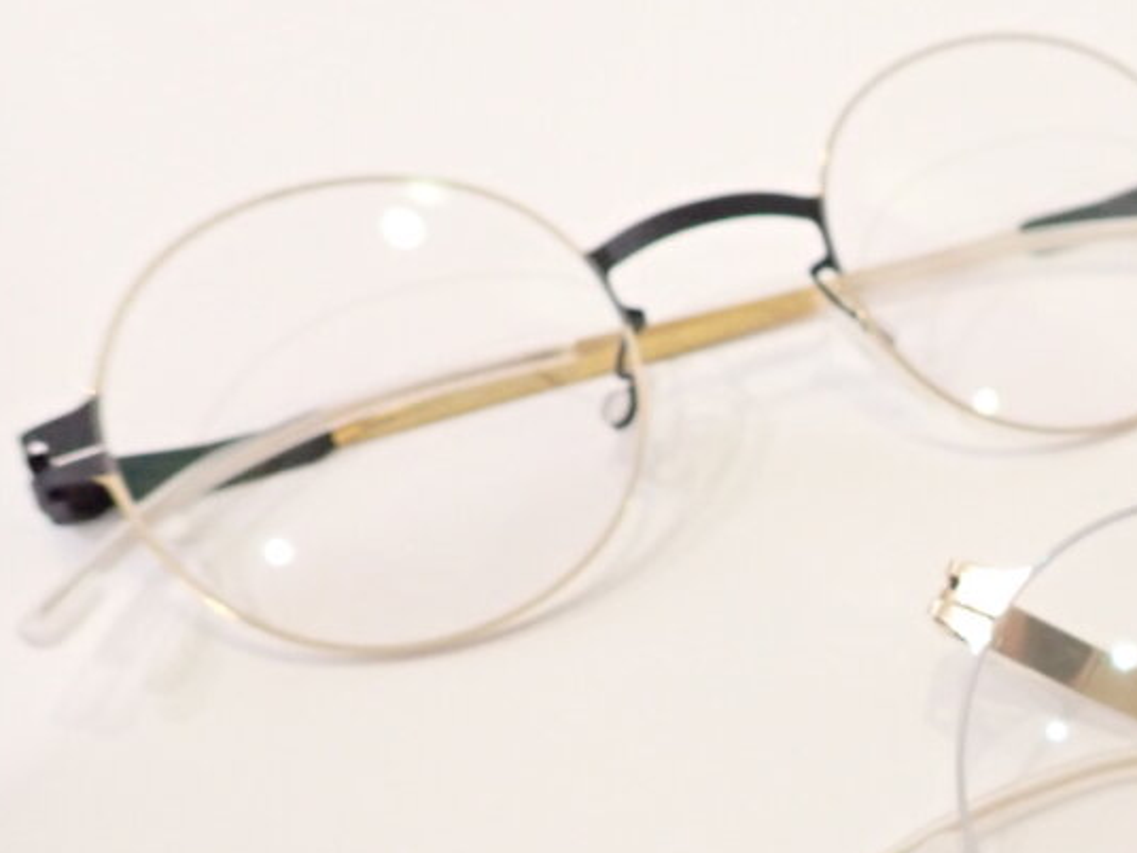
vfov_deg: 25.5
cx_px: 1182
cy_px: 713
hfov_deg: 31.3
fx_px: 1839
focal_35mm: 56
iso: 640
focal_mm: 4.5
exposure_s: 1/160
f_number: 2.8
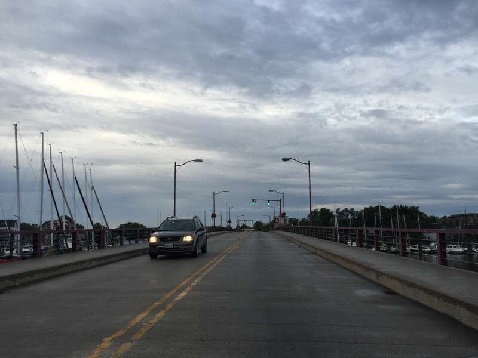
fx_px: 400
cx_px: 239
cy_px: 179
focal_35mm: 29
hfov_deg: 61.7
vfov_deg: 48.2
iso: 32
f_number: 2.2
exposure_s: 1/253
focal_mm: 4.15
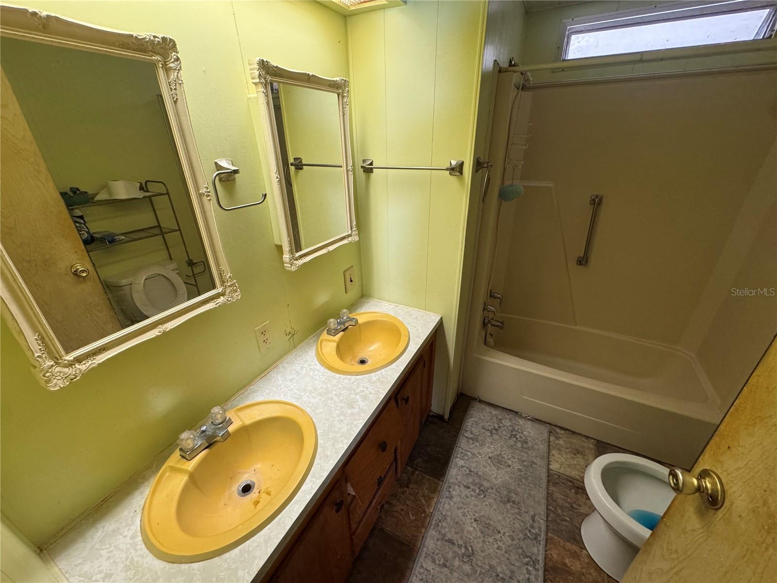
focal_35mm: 14
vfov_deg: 85.7
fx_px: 314
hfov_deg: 102.1
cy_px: 292
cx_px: 388
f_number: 2.2
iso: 320
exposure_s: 1/60
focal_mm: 2.22
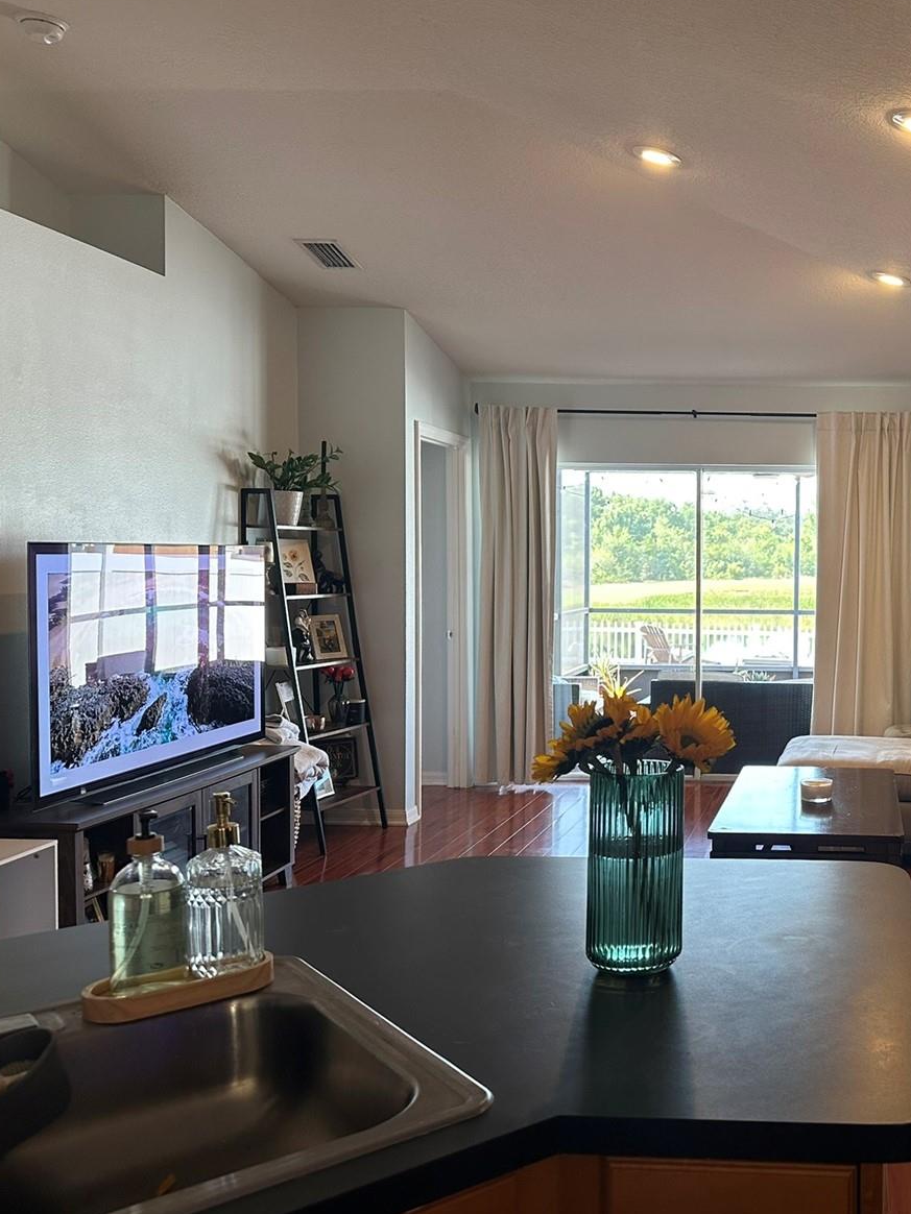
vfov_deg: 55.3
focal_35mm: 33
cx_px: 810
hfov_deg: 40.0
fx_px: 1158
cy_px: 593
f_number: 1.78
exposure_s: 1/120
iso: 200
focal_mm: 6.86
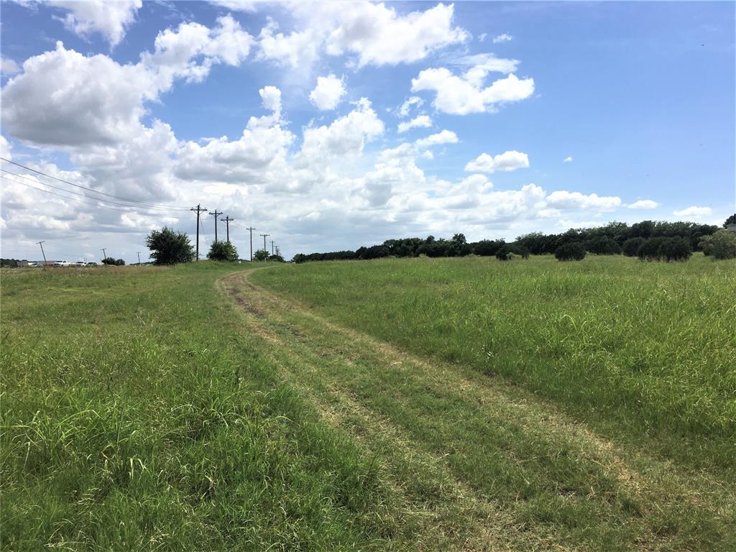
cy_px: 276
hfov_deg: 61.7
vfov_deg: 48.2
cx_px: 368
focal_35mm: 29
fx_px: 617
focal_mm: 4.15
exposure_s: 1/2481
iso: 25
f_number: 2.2
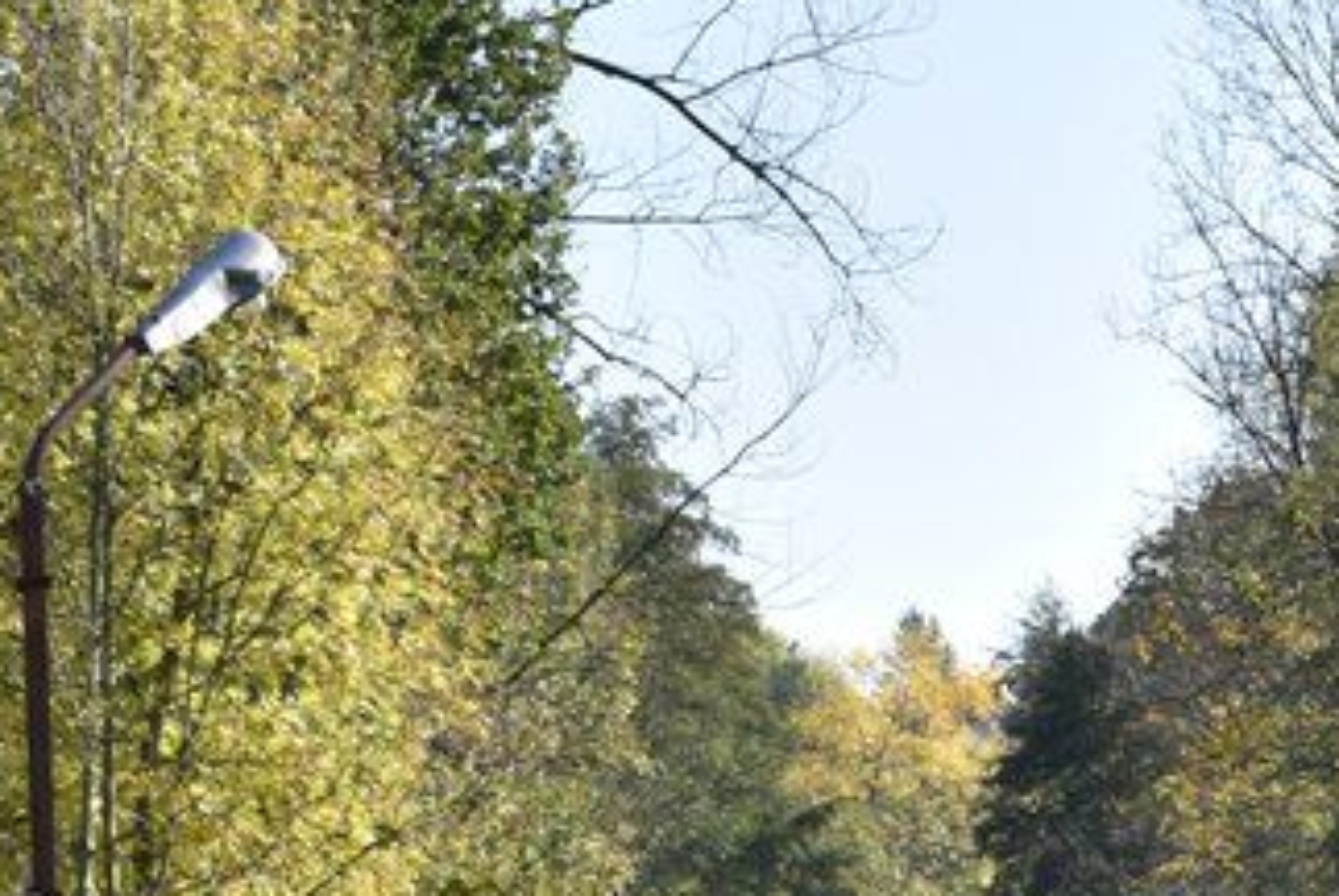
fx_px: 6366
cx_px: 1451
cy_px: 1076
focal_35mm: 171
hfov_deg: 11.8
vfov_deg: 8.0
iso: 100
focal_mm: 36
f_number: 7.1
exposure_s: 1/200
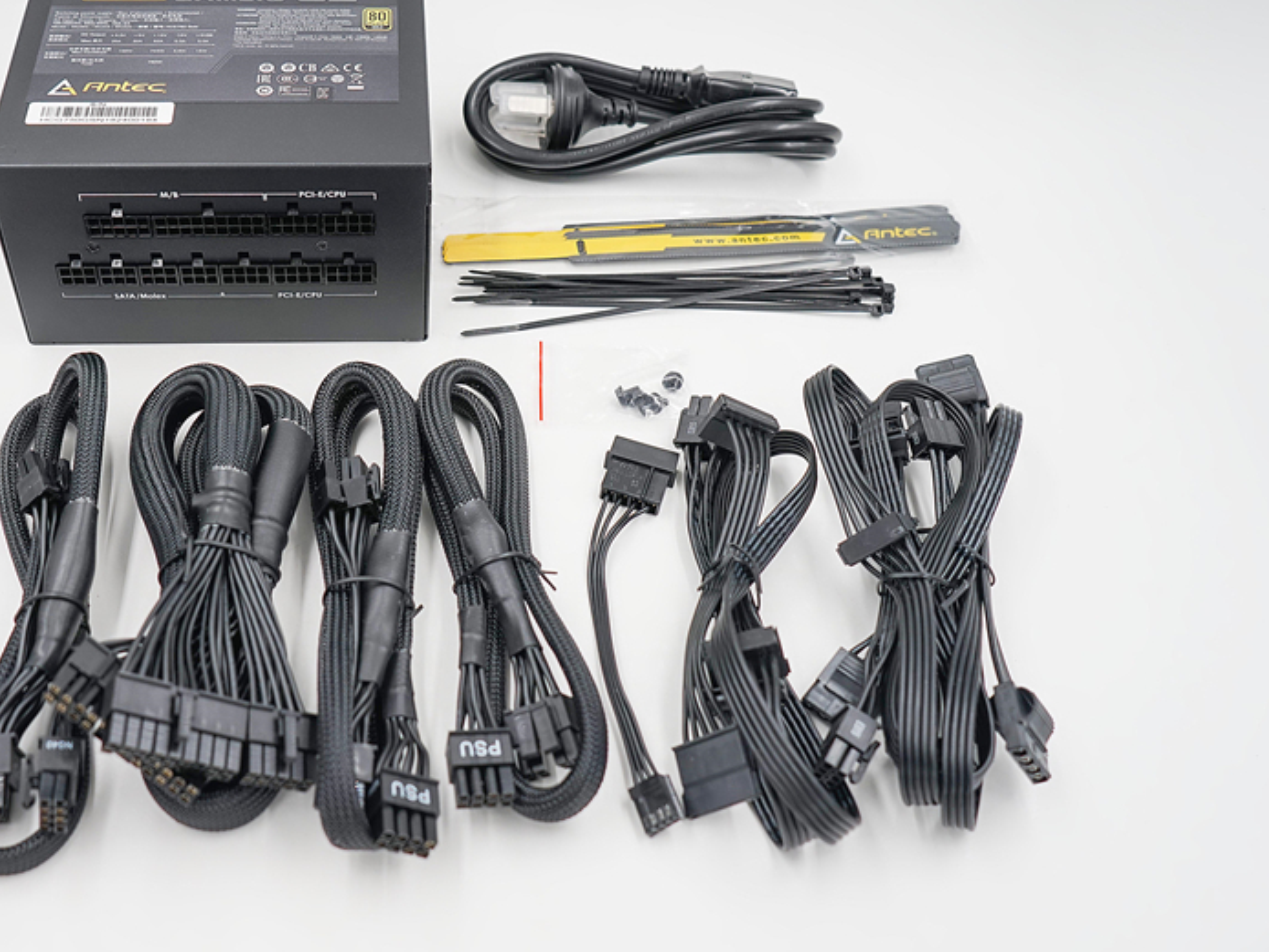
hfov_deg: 48.3
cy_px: 377
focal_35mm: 38
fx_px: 1394
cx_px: 446
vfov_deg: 37.6
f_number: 4.5
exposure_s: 1/160
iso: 125
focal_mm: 28
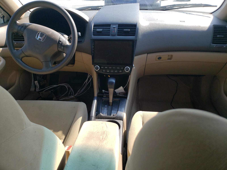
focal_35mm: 26
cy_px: 85
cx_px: 114
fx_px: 170
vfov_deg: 53.1
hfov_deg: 67.3
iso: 50
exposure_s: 1/667
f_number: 1.5
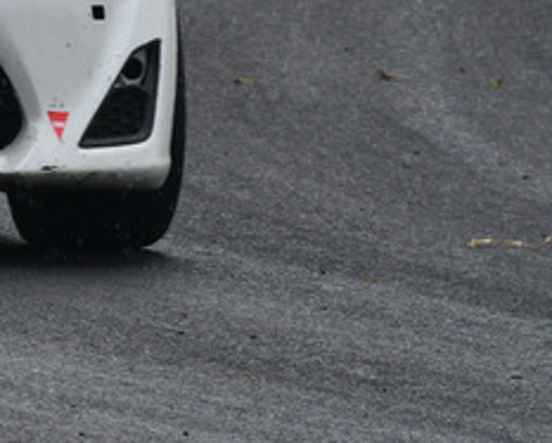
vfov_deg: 0.8
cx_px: -391
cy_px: -149
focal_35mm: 1932
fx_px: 31603
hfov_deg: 1.0
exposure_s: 1/640
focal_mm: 400
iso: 1000
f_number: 11
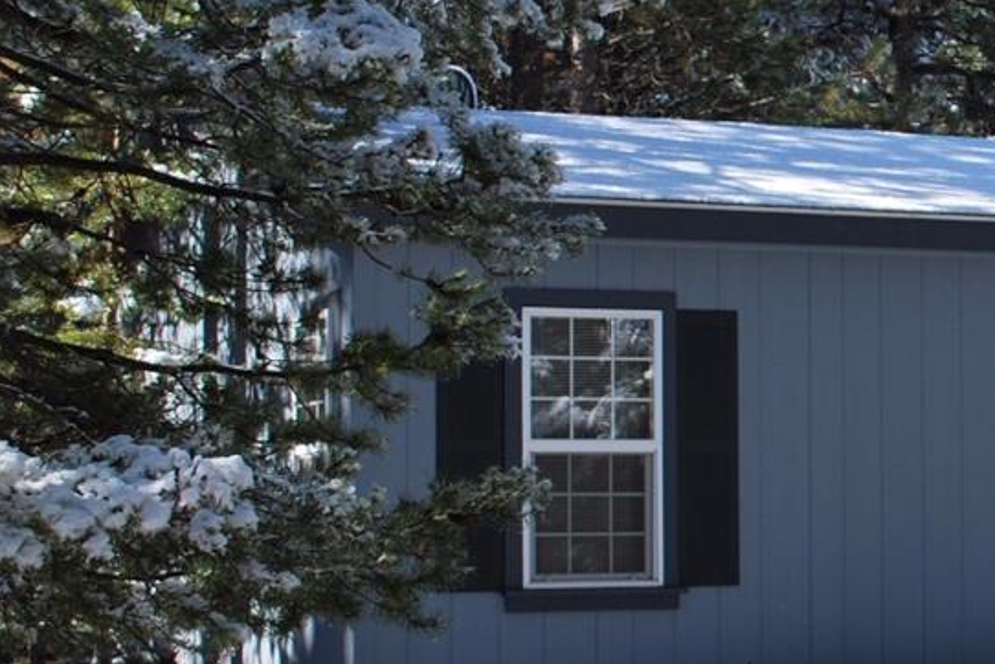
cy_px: 375
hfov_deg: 17.8
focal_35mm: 108
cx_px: 1254
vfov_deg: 12.7
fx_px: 2986
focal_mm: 26
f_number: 7.1
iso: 100
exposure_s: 1/160
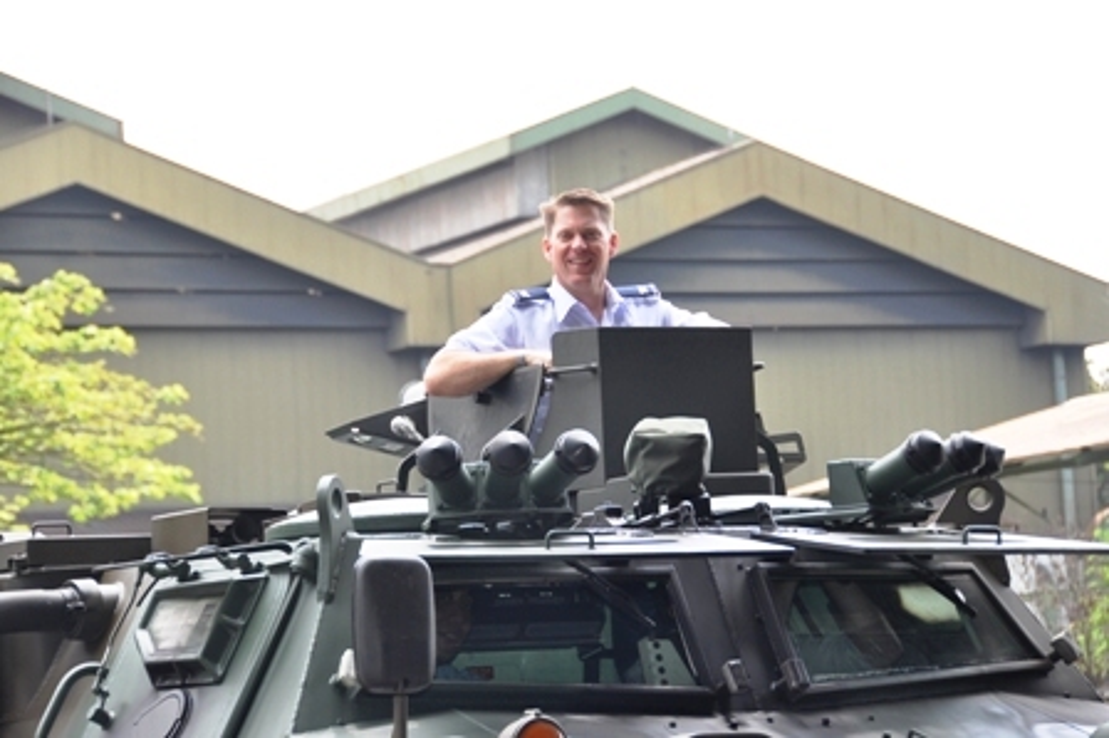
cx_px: 554
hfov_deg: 15.2
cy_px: 369
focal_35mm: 135
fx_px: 4156
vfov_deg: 10.1
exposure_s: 1/160
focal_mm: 90
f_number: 6.3
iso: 250
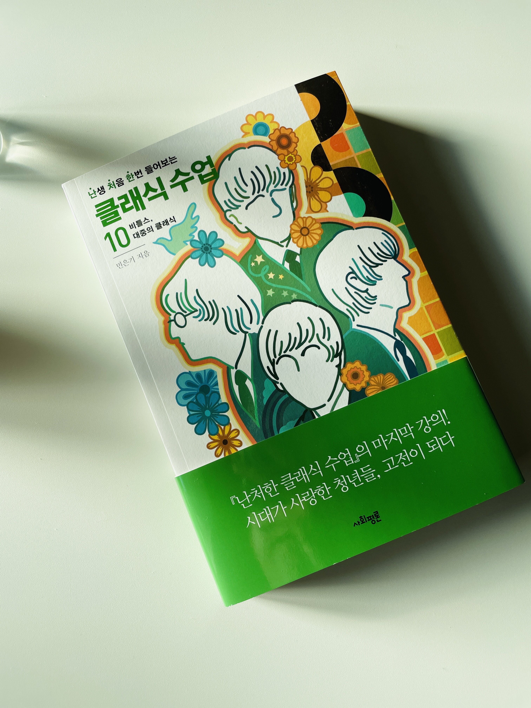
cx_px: 266
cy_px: 354
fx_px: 532
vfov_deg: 67.3
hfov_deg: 53.1
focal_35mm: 26
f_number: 1.6
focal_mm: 4.2
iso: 32
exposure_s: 1/849
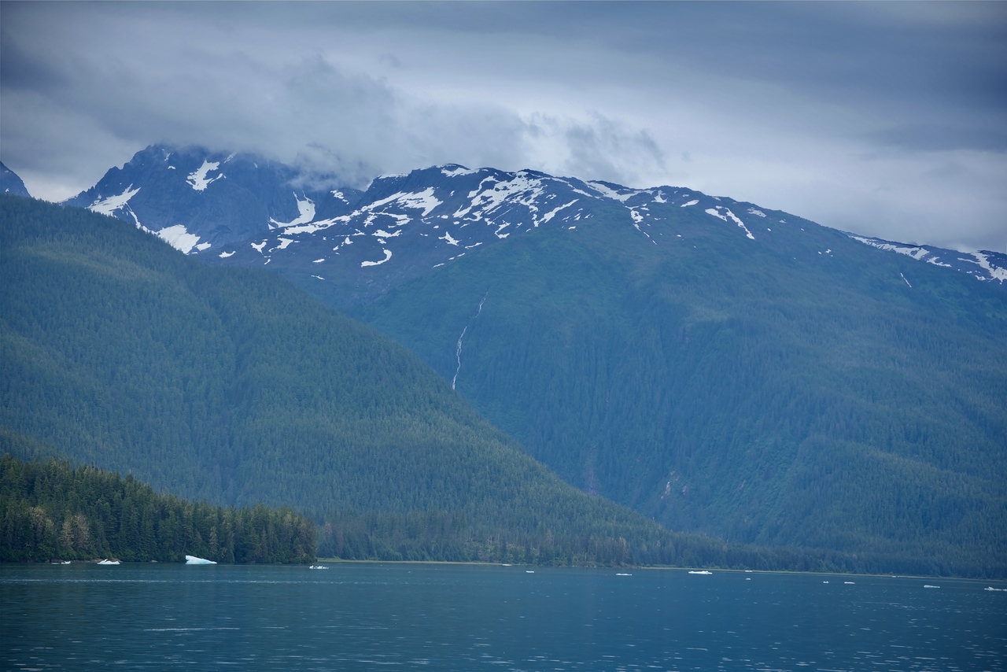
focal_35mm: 122
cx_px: 504
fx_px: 3413
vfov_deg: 11.2
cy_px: 336
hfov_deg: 16.8
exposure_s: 1/250
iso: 100
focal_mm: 122
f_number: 7.1
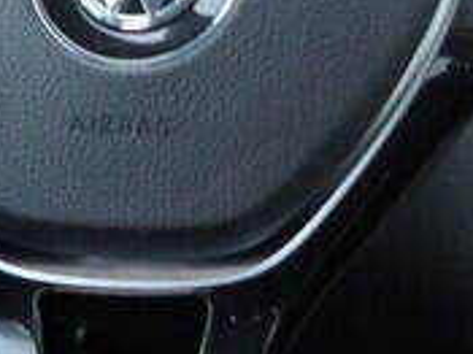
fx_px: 3892
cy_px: 122
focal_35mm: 285
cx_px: 1362
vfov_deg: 5.2
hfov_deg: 6.4
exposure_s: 1/40
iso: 200
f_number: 2.8
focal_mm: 24
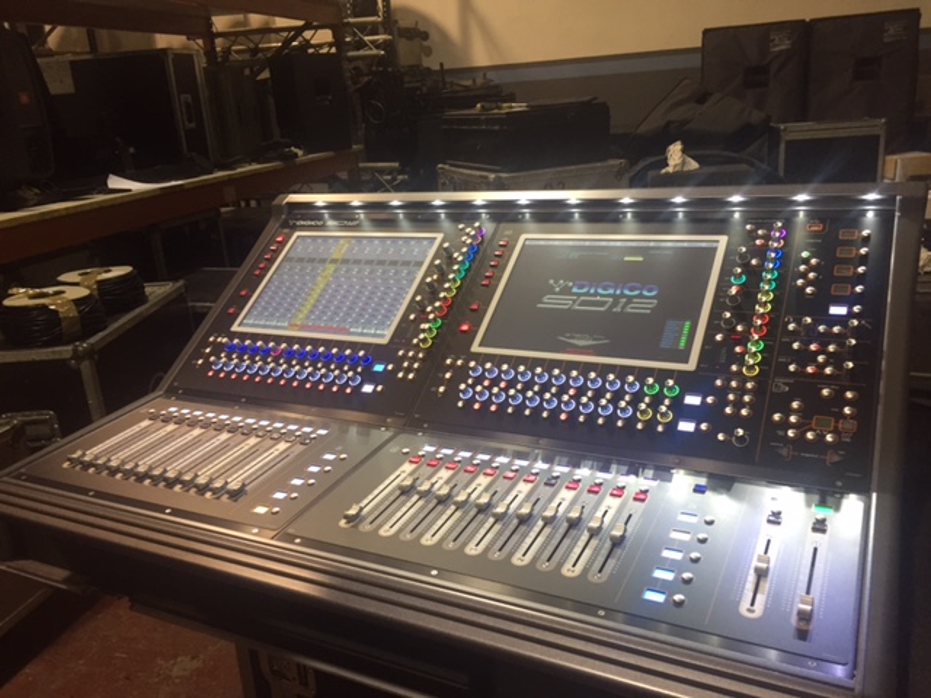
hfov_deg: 61.7
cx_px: 466
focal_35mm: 29
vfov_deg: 48.2
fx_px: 780
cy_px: 349
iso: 160
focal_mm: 4.15
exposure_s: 1/33
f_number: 2.2
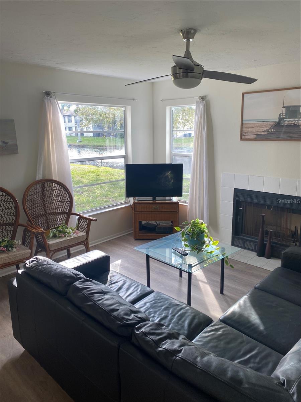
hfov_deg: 53.1
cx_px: 150
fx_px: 301
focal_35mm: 26
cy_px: 201
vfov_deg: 67.3
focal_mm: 4.25
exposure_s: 1/148
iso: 32
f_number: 1.8
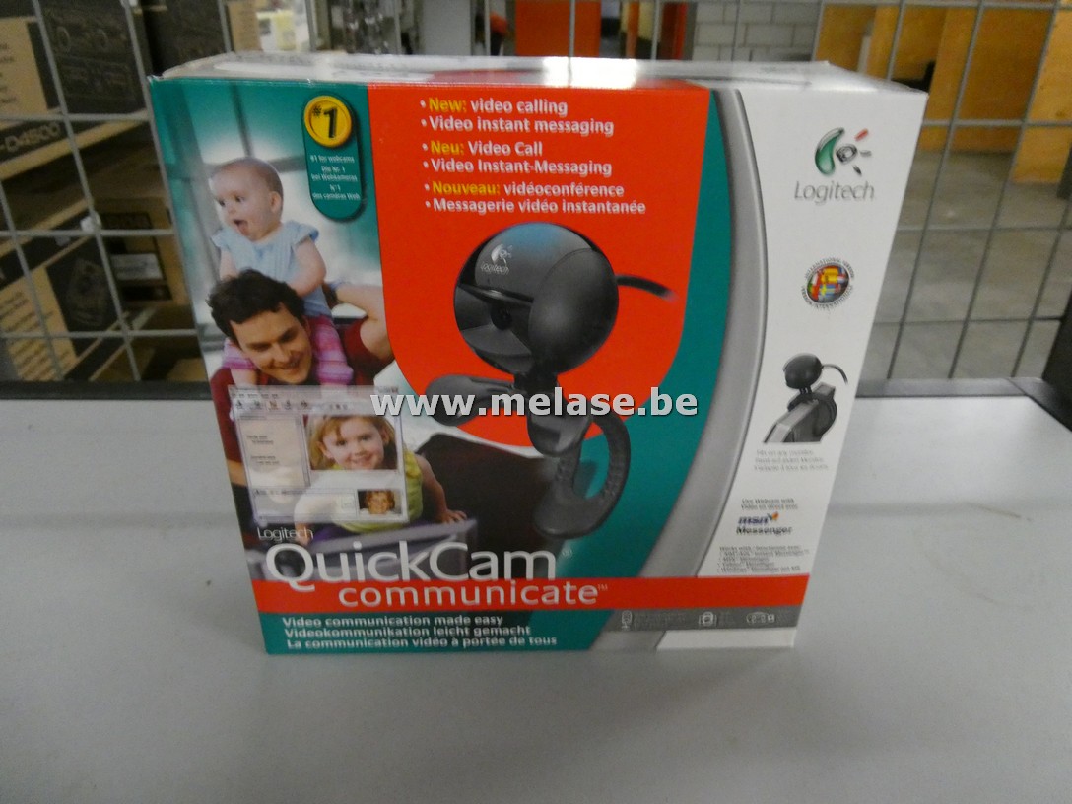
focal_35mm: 24
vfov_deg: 56.8
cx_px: 536
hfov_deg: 71.6
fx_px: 743
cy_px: 402
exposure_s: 1/60
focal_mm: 4.3
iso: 1000
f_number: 3.3
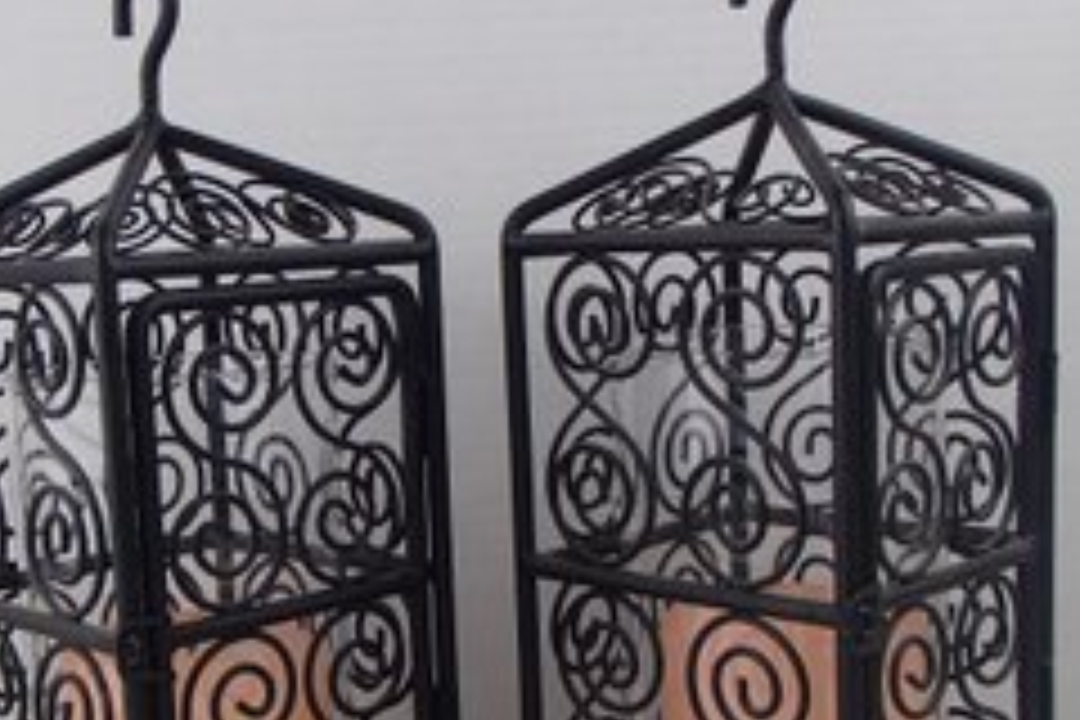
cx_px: 403
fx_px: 1650
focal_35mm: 55
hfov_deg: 36.0
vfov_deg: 24.5
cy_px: 452
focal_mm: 6.64
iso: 320
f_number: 4.7
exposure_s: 1/160
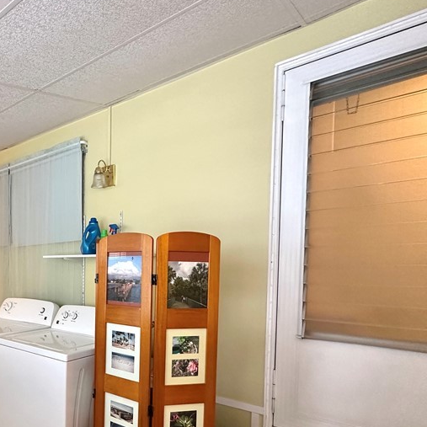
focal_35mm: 25
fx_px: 349
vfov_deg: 61.4
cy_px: 284
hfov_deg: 57.5
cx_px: 77
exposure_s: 1/60
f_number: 2.2
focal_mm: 2.22
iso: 400
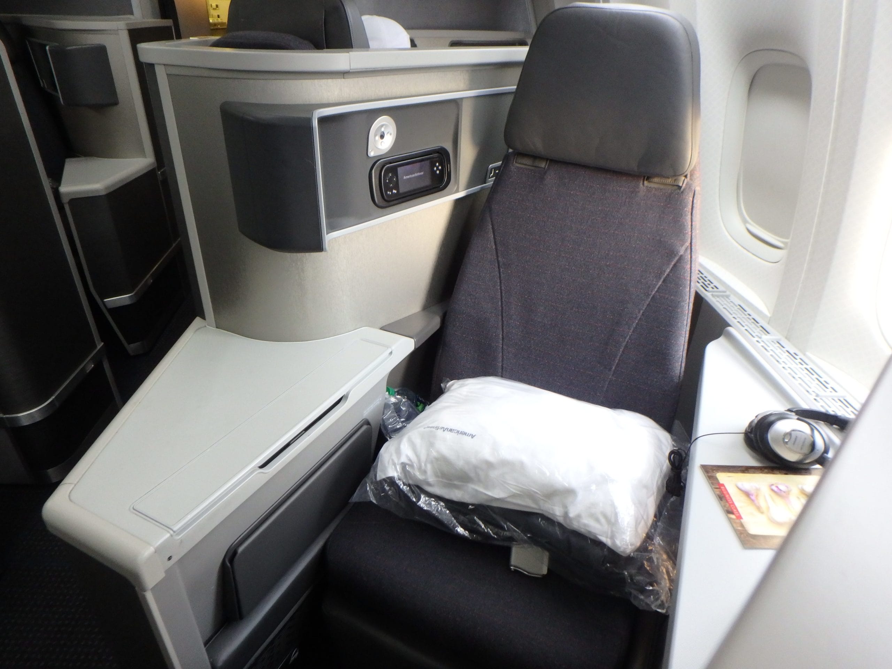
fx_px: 541
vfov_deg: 63.4
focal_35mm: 21
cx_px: 446
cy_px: 334
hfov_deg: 79.0
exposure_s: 1/13
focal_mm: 3.7
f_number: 3.5
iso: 400
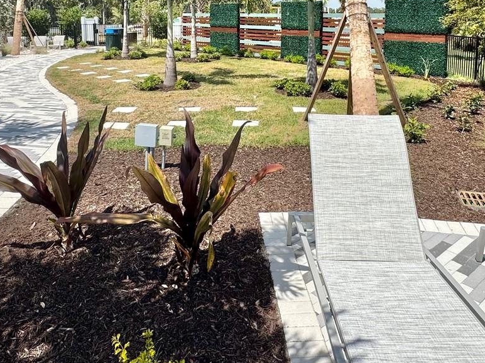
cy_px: 56
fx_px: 406
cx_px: 248
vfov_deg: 45.0
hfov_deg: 61.7
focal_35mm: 29
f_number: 2.2
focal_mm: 2.22
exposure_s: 1/2584
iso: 50
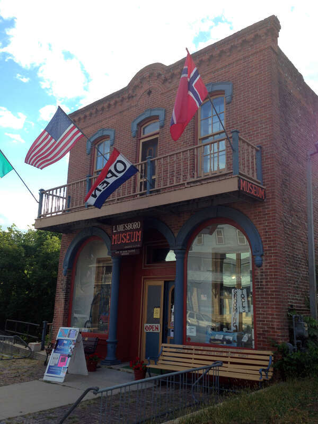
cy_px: 212
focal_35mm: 33
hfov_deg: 42.9
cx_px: 159
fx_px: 404
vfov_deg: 55.4
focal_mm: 4.13
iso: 50
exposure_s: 1/423
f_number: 2.4
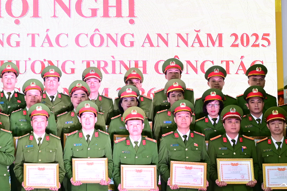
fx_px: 869
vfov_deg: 12.6
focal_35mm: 109
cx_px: -12
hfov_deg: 18.2
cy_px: 84
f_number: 4
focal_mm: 39
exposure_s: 1/160
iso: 1600
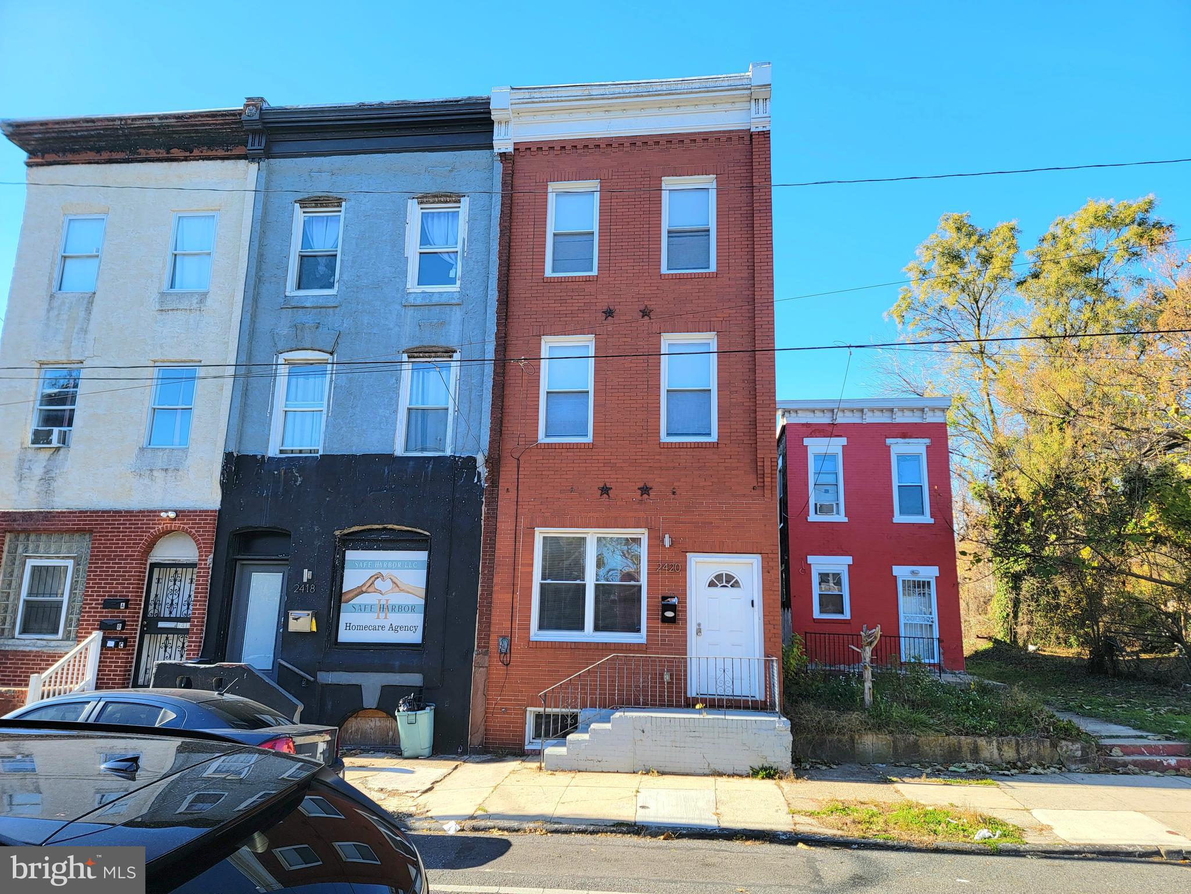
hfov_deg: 71.6
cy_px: 447
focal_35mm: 24
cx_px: 596
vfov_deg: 56.8
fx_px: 826
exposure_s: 1/312
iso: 16
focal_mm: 6.7
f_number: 1.8
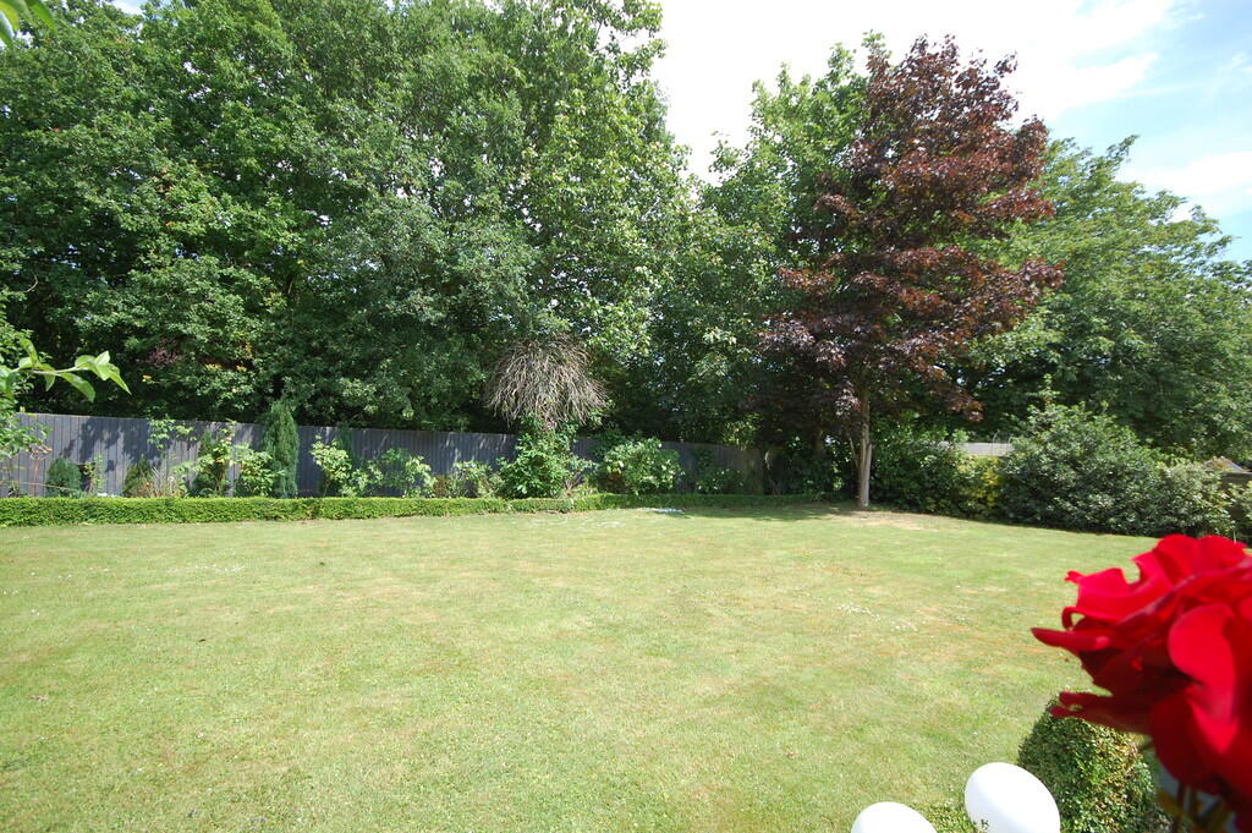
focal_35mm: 17
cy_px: 416
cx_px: 626
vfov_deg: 69.6
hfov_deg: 92.5
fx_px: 599
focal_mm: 11.5
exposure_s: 1/200
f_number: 7.1
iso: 200
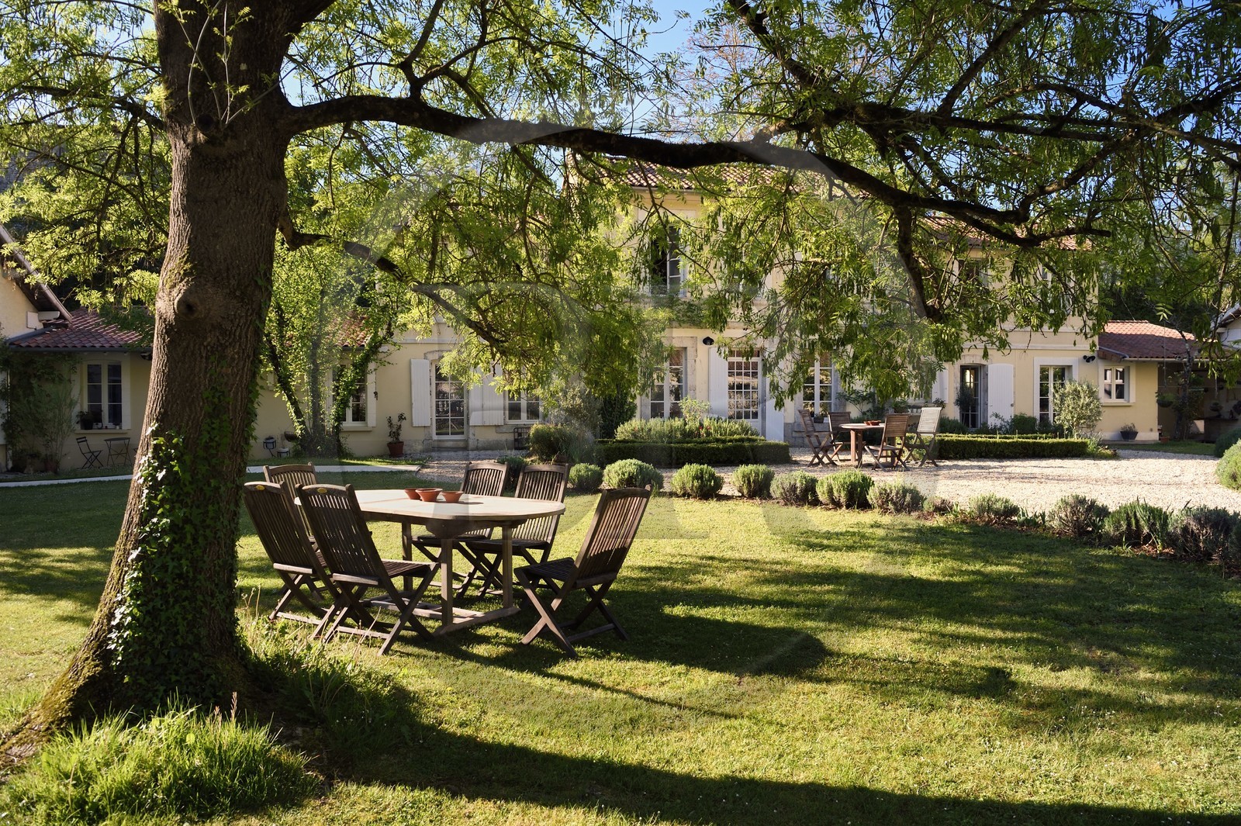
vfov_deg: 53.1
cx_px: 620
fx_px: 827
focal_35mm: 24
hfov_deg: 73.8
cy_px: 413
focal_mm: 24
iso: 200
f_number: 9
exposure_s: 1/200
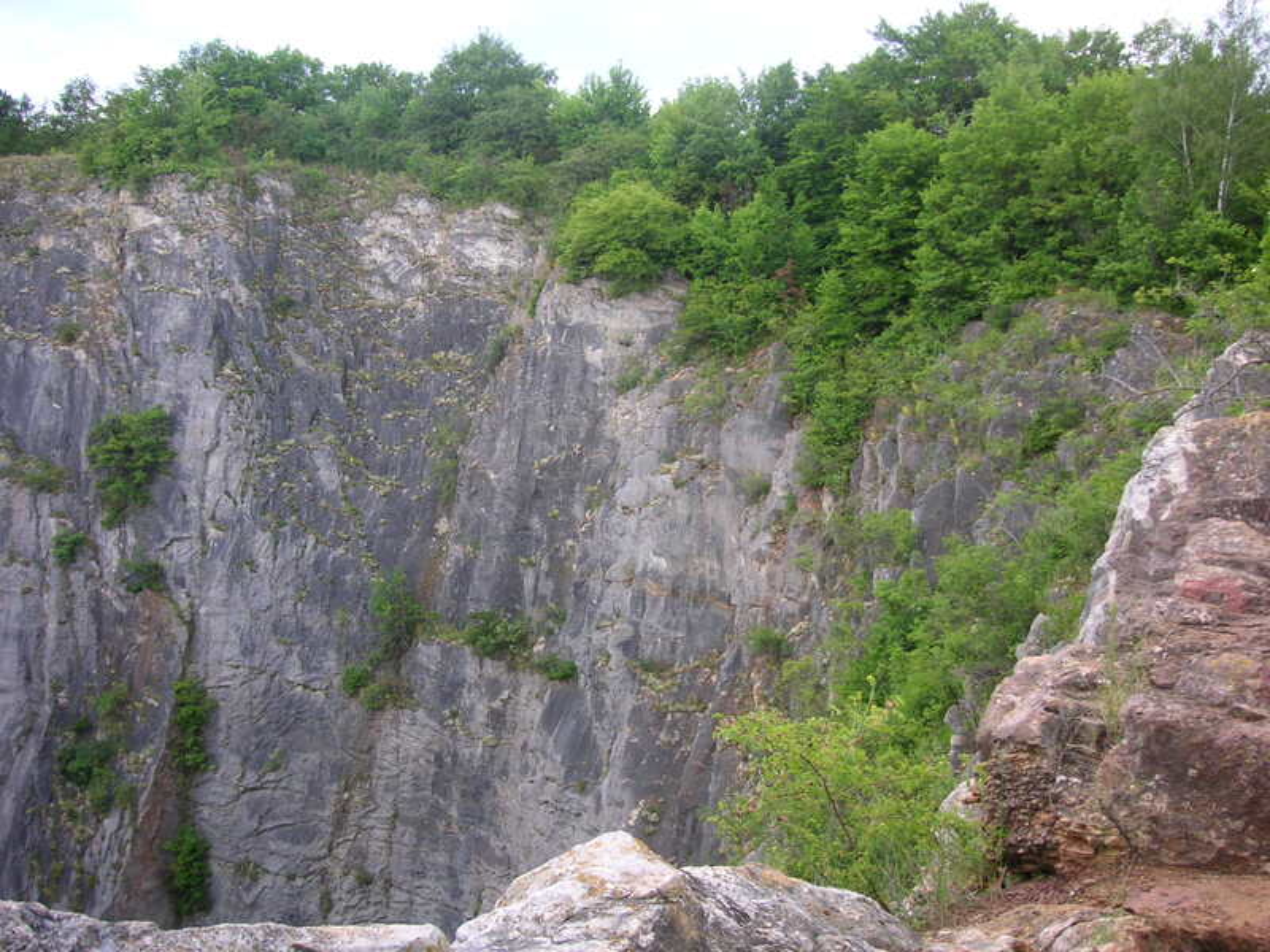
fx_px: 1357
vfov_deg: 38.7
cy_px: 476
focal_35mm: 37
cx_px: 635
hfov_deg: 50.1
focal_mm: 6.1
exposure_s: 1/125
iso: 50
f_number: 2.8
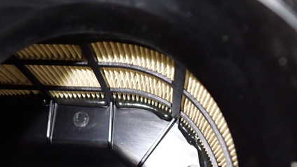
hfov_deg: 44.0
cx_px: 104
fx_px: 362
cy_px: 56
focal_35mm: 46
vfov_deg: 25.9
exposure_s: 1/15
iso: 800
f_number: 2.3
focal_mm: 5.4
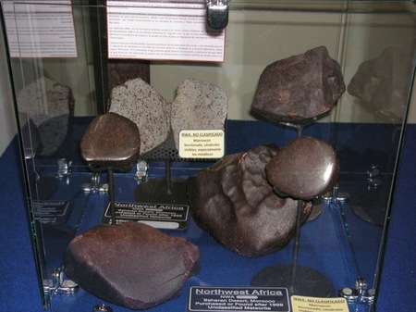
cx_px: 208
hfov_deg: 36.8
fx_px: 625
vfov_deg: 28.0
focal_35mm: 52
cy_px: 156
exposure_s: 1/60
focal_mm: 8.6
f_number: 3.6
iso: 160
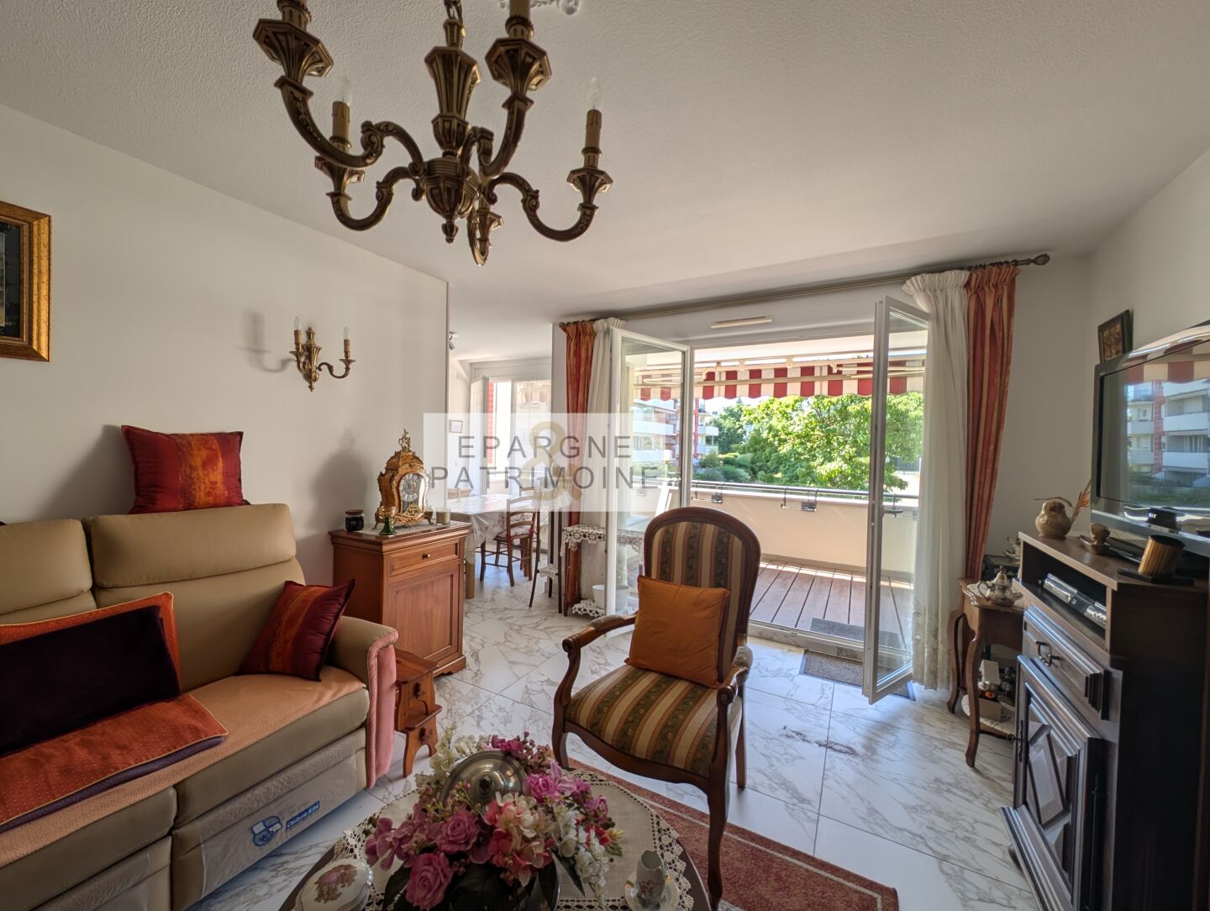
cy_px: 456
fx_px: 420
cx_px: 605
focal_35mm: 12
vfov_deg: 94.6
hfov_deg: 110.5
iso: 37
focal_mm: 2.23
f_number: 1.95
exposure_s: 1/144
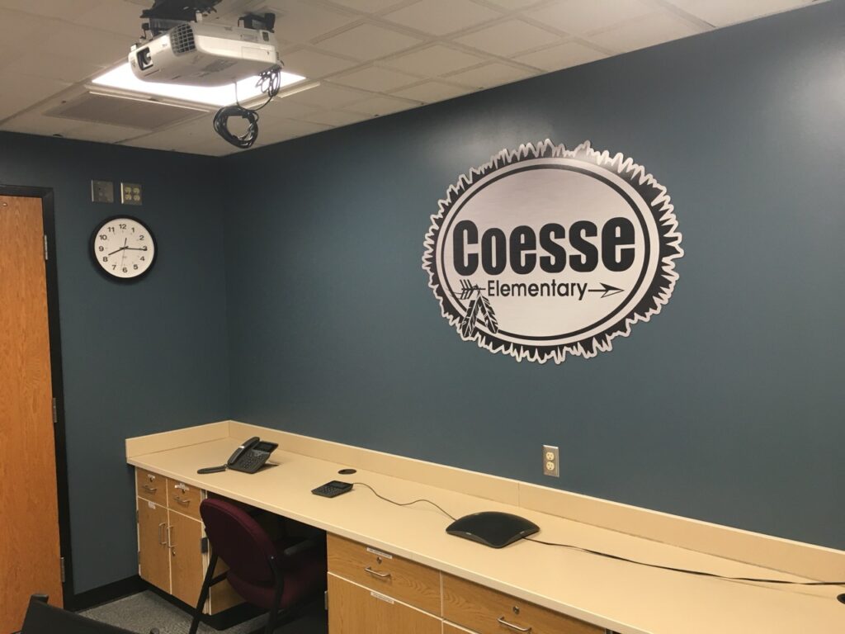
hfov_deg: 61.7
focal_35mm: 29
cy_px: 317
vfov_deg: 48.2
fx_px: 708
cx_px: 422
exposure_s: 1/30
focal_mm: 4.15
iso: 40
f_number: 2.2
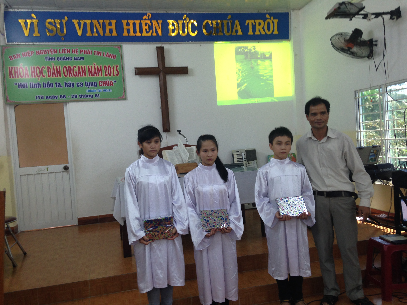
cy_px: 152
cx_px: 204
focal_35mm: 33
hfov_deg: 55.4
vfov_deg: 42.9
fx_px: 388
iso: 80
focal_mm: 4.12
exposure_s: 1/20
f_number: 2.4
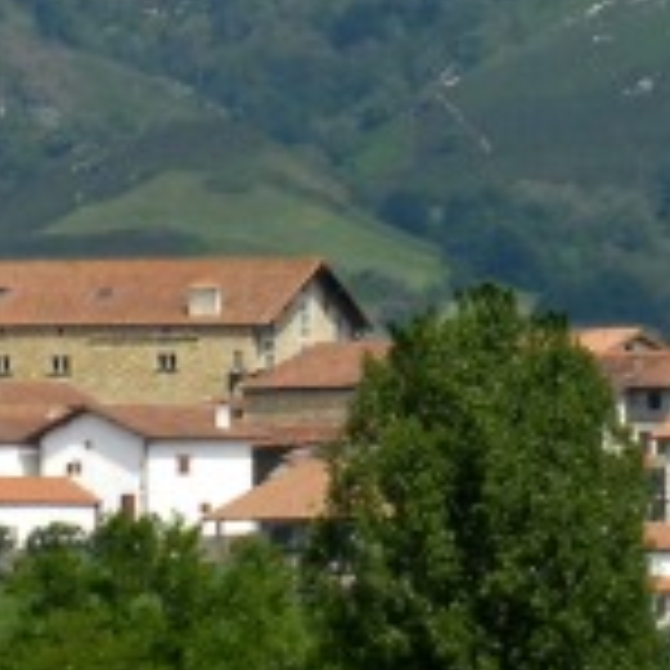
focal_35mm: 684
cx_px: 427
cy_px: 54
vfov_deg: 2.6
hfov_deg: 2.6
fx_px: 14978
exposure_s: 1/80
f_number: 18
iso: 250
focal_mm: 100
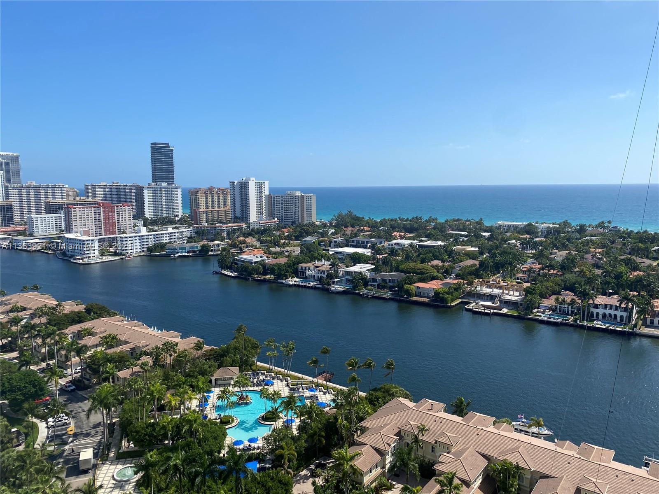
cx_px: 330
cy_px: 247
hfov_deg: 67.3
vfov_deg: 53.1
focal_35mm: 26
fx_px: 495
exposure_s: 1/3846
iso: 32
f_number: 1.8
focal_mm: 4.25
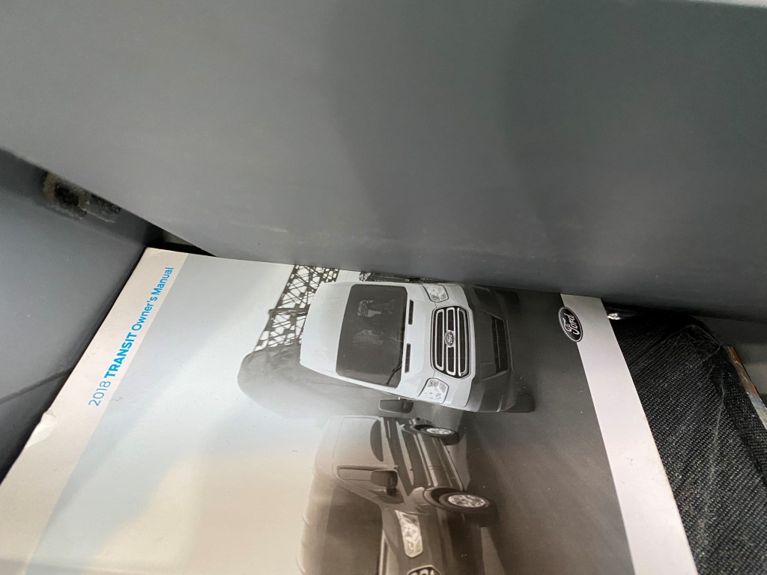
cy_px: 288
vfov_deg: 53.1
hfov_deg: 67.3
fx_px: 576
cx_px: 384
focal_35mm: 26
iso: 500
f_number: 1.8
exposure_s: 1/48
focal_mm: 4.25
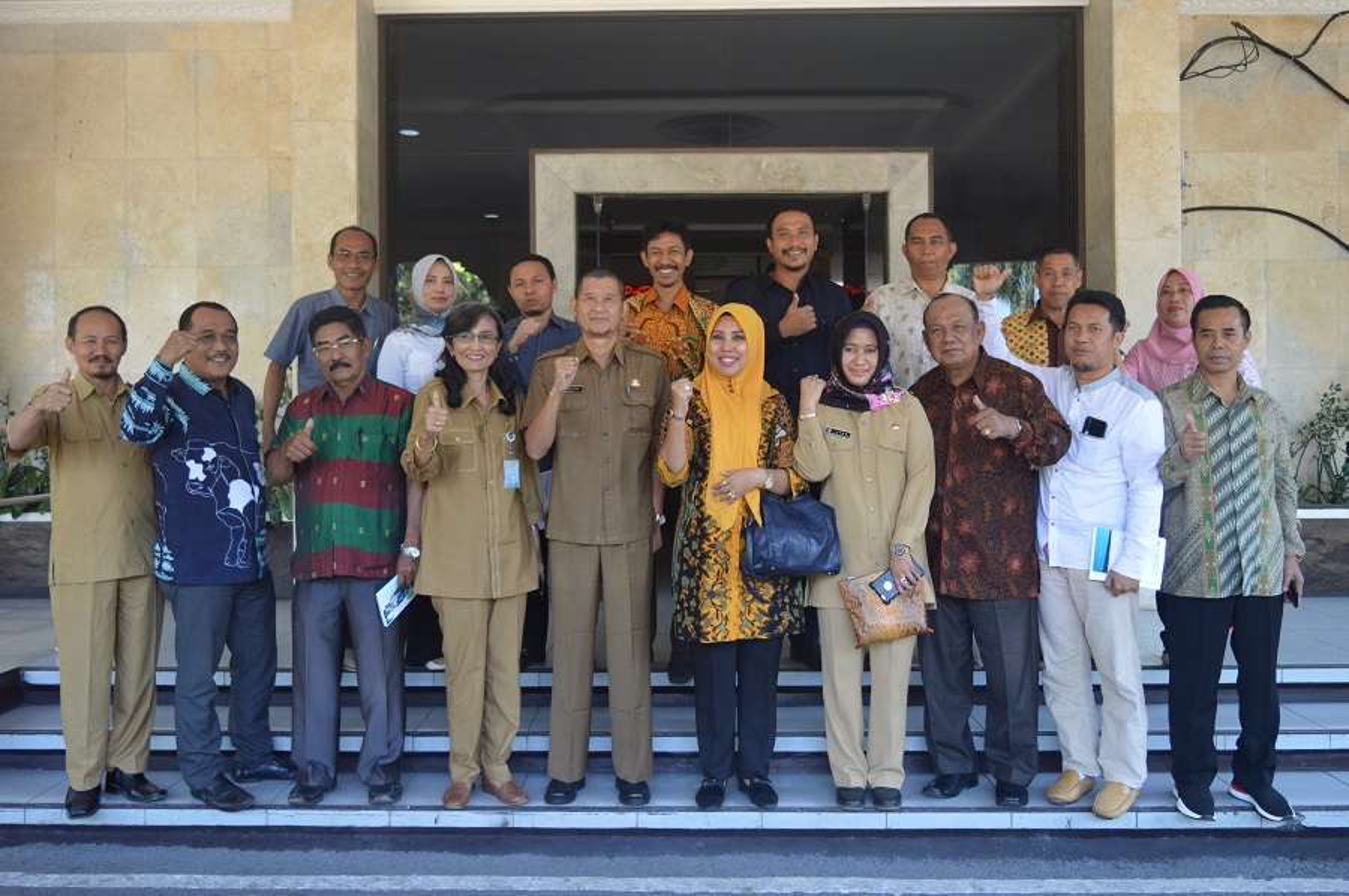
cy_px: 448
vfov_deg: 38.3
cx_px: 674
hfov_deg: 55.2
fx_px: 1291
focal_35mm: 34
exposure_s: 1/80
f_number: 4.5
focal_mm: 23
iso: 400
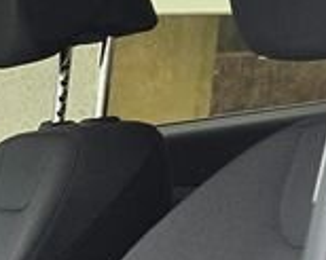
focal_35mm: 149
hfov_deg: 10.4
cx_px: -555
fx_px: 1437
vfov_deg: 9.8
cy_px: 488
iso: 200
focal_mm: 6.3
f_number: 1.7
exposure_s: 1/120
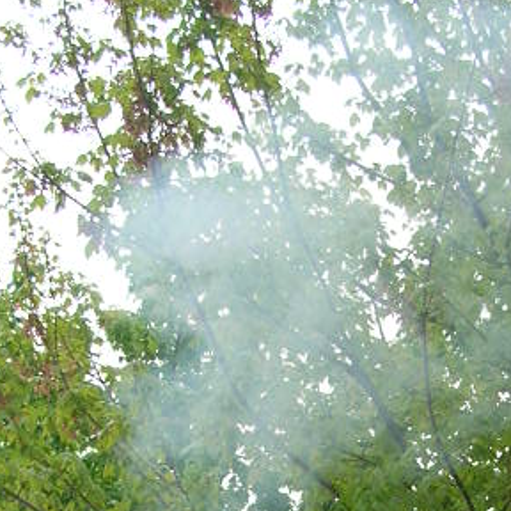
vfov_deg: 14.3
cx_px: 232
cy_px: 871
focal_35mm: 110
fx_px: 1837
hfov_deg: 15.8
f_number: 2.8
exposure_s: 1/361
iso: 50
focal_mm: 5.8
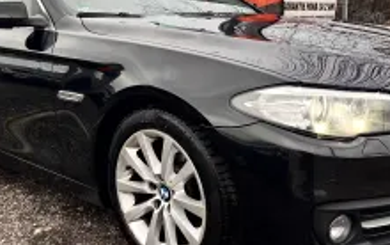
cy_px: 119
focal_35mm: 45
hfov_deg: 44.3
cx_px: 197
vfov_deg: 28.7
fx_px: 479
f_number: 1.6
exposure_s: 1/288
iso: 40
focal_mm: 5.1
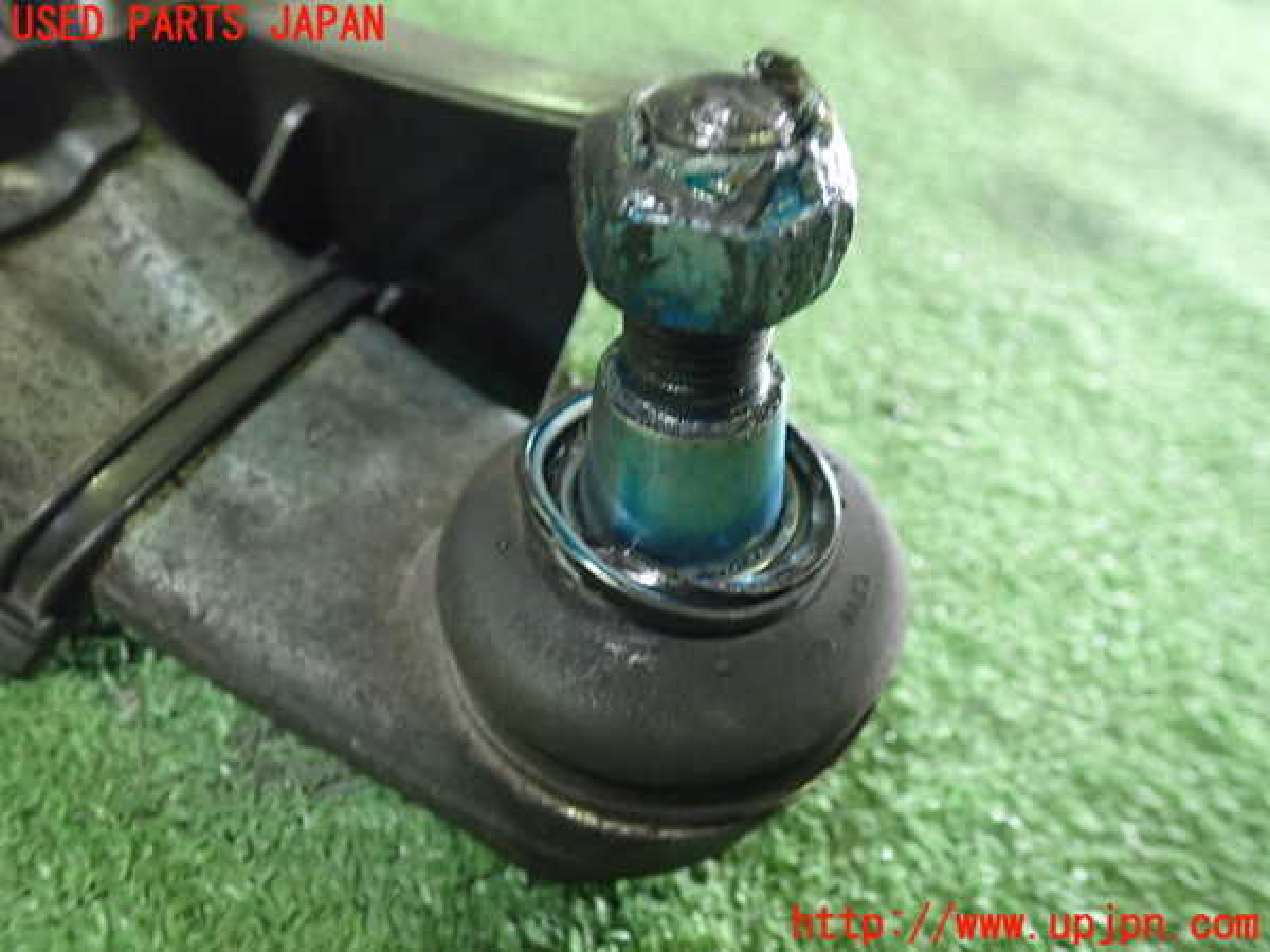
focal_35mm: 30
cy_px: 476
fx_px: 1101
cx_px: 635
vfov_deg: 46.8
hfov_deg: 60.0
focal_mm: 5.4
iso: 640
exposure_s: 1/30
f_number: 2.3
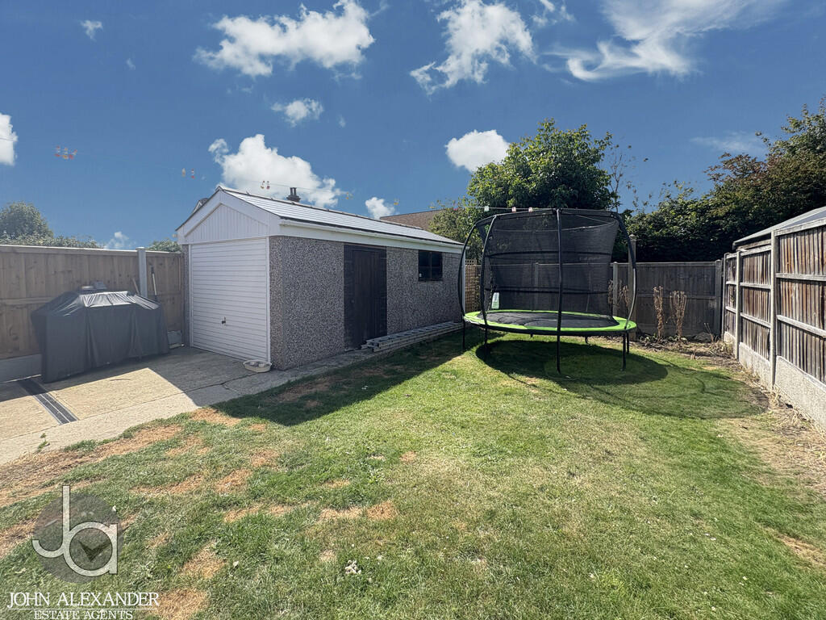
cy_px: 310
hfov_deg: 102.1
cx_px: 413
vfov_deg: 85.7
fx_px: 334
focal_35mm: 14
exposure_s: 1/1034
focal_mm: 2.22
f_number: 2.2
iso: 64
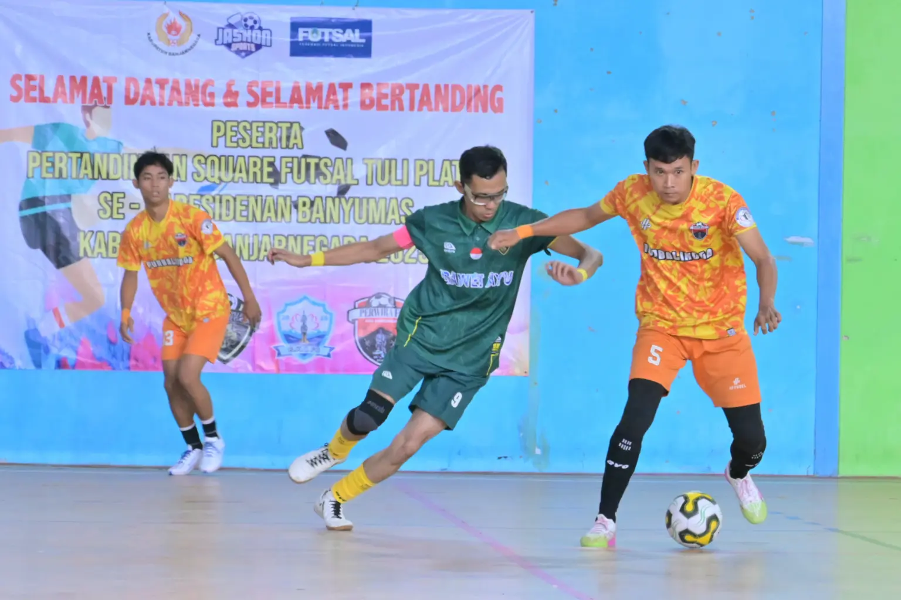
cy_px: 300
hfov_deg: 28.8
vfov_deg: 19.5
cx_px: 450
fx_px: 1752
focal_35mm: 70
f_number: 5
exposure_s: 1/323
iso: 3200
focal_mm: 70
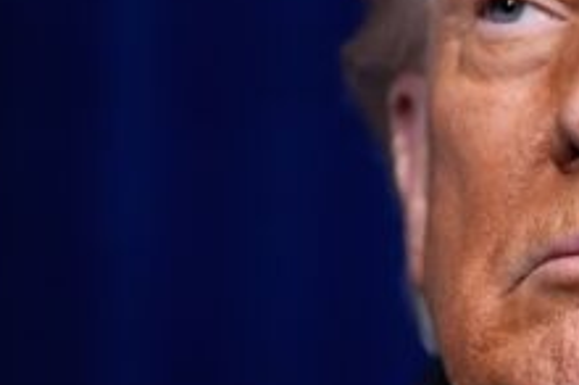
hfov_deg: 3.5
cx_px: 718
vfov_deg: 2.4
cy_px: 144
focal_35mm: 583
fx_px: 9363
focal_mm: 200
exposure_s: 1/500
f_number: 3.2
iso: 4000
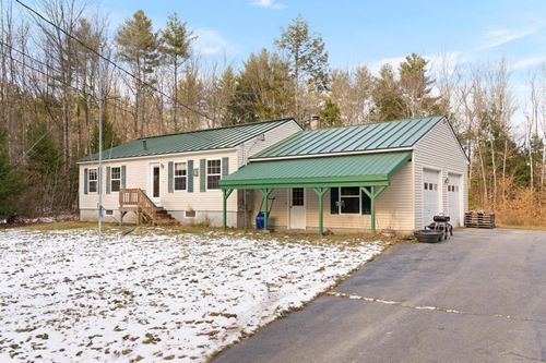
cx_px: 273
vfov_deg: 44.9
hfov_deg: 63.7
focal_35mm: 29
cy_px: 182
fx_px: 440
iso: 100
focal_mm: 29
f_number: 9
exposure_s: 1/40
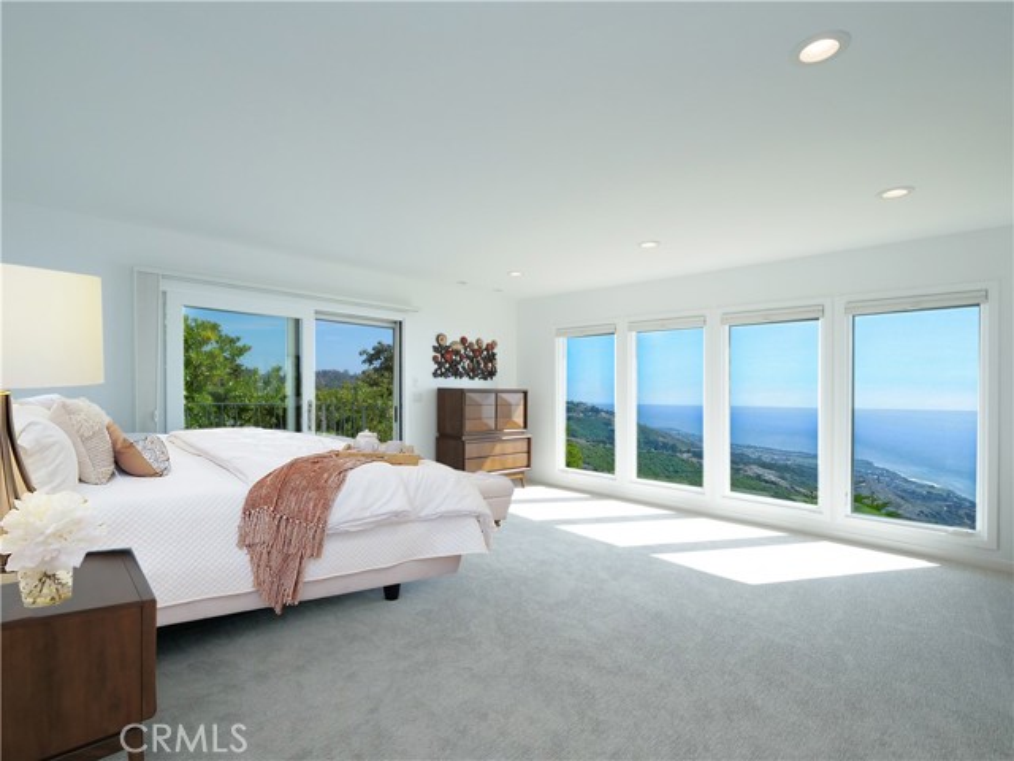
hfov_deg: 94.5
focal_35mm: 16
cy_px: 380
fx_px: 469
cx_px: 507
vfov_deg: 78.1
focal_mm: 8
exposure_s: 1/320
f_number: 8
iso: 500
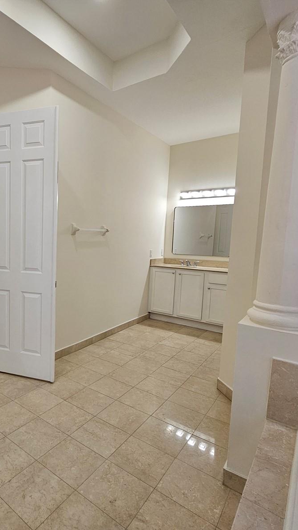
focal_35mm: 19
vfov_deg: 89.6
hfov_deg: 54.2
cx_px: 57
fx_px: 267
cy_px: 265
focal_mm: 2.2
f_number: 2.2
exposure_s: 1/60
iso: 80
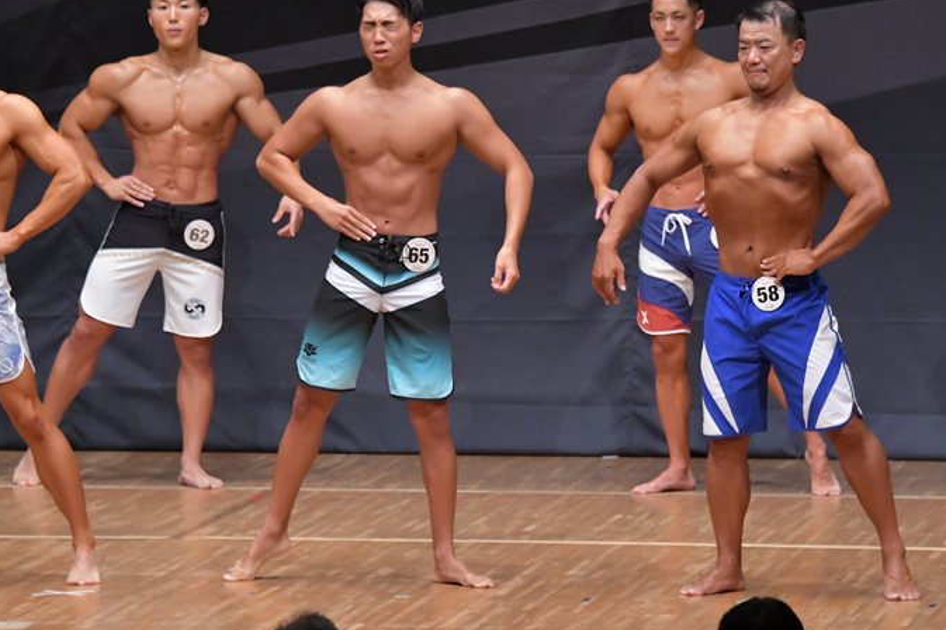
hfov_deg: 6.6
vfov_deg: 4.4
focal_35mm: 311
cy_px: 302
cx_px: 518
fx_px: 8168
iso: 6400
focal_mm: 180
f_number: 5.6
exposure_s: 1/400
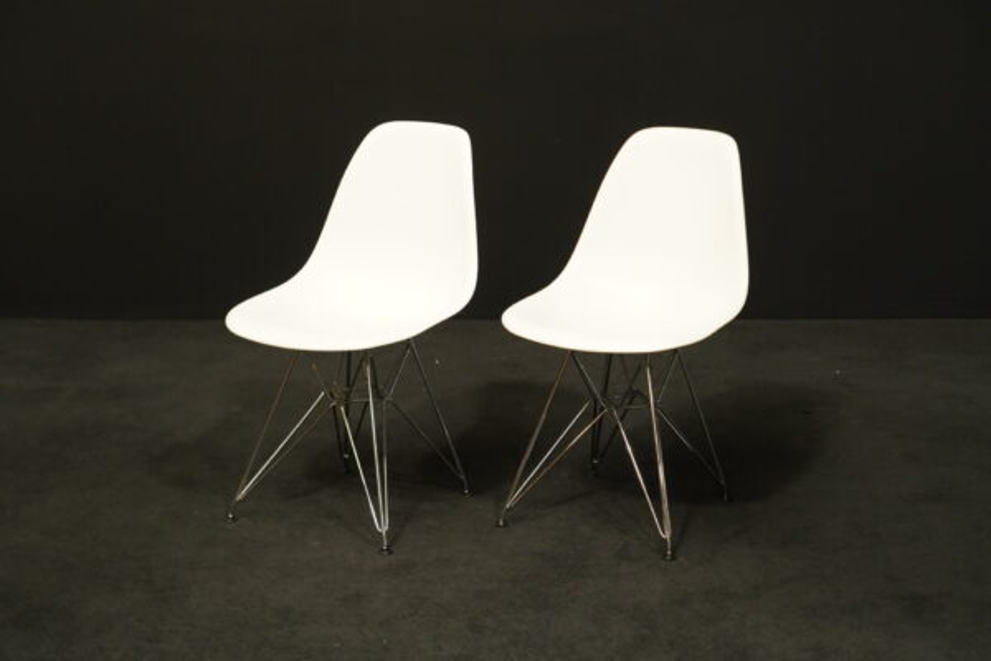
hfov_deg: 31.9
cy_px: 330
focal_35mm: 63
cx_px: 496
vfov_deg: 21.6
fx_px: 1734
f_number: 7.1
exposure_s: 1/100
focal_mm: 63
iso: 5000
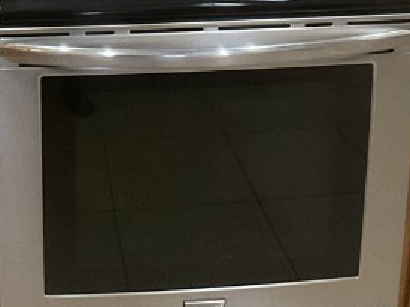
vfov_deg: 13.0
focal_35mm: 108
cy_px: -136
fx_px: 1279
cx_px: 64
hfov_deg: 18.0
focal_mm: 3
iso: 320
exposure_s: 1/40
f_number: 1.8
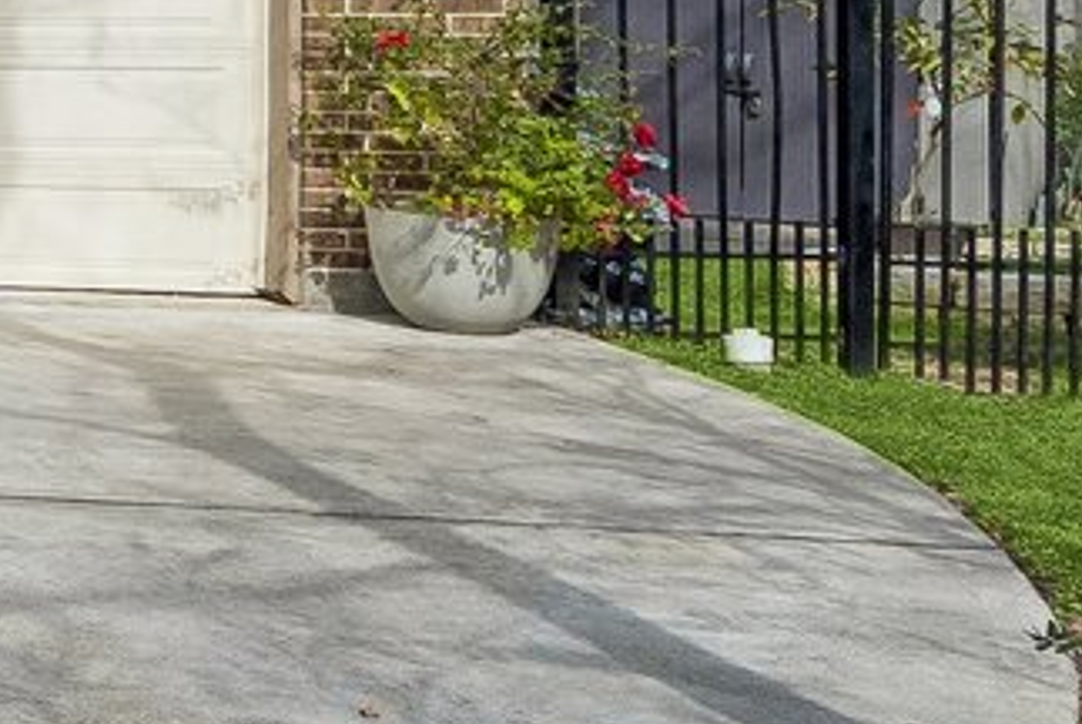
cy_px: -55
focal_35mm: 76
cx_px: -1611
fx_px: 2286
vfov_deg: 17.4
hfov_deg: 14.5
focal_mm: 12
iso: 640
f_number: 8
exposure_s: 1/1600
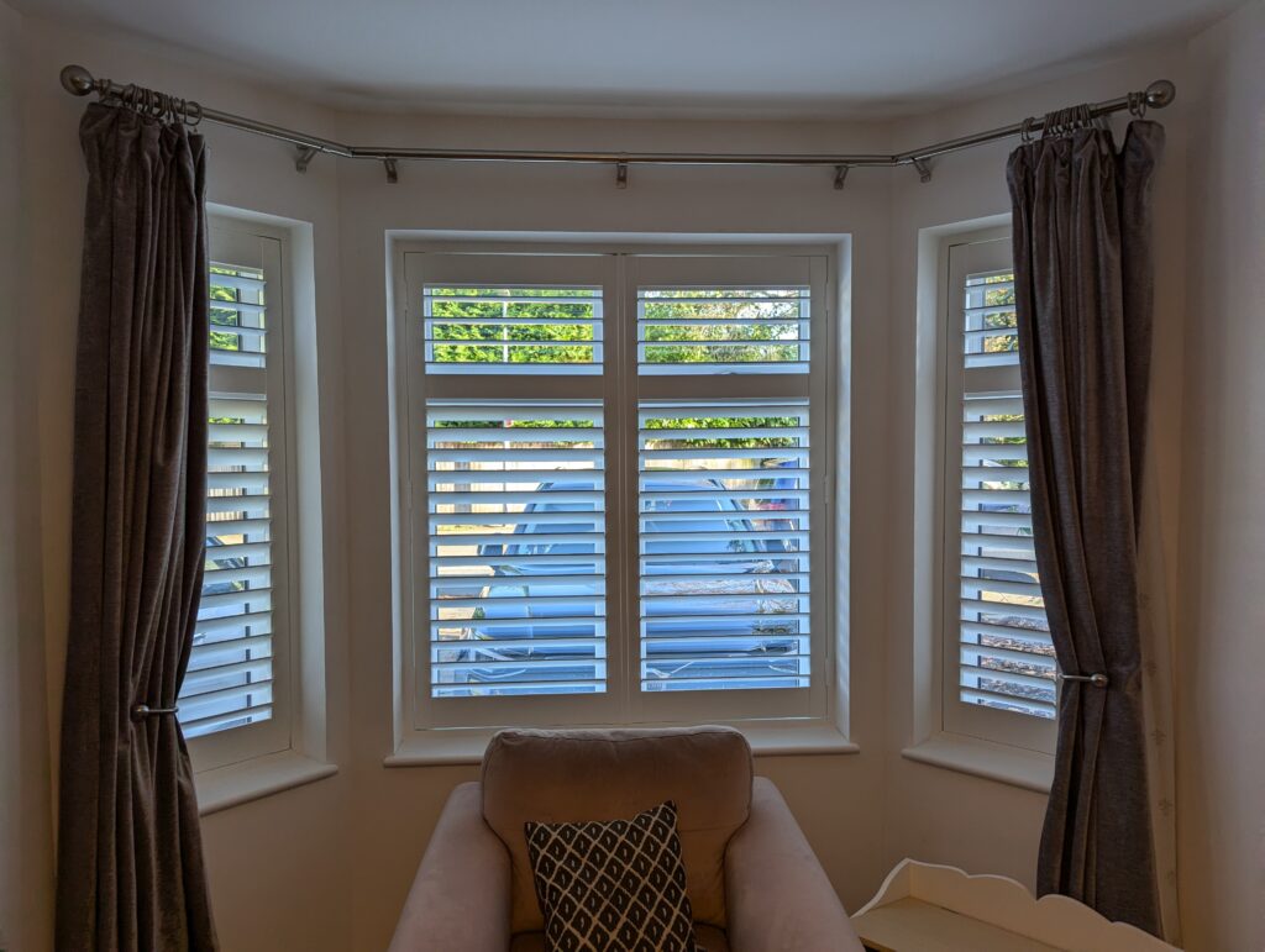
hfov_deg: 71.5
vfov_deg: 56.9
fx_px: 878
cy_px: 476
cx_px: 632
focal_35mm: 24
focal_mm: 6.81
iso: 44
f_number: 1.85
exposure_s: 1/80
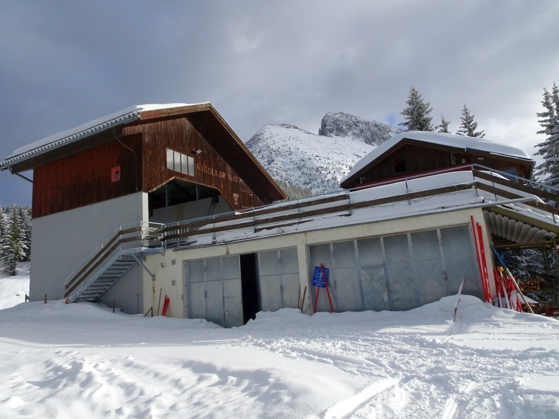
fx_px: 388
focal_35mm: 24
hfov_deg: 71.6
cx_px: 280
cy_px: 210
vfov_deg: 56.8
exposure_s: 1/1250
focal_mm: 4.1
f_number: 3.5
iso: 80
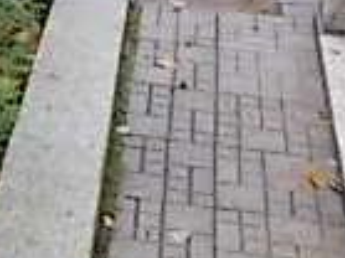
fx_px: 1195
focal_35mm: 120
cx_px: -104
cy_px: 12
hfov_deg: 15.6
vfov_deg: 12.2
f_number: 3.2
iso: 100
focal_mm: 4.6
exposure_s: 1/25
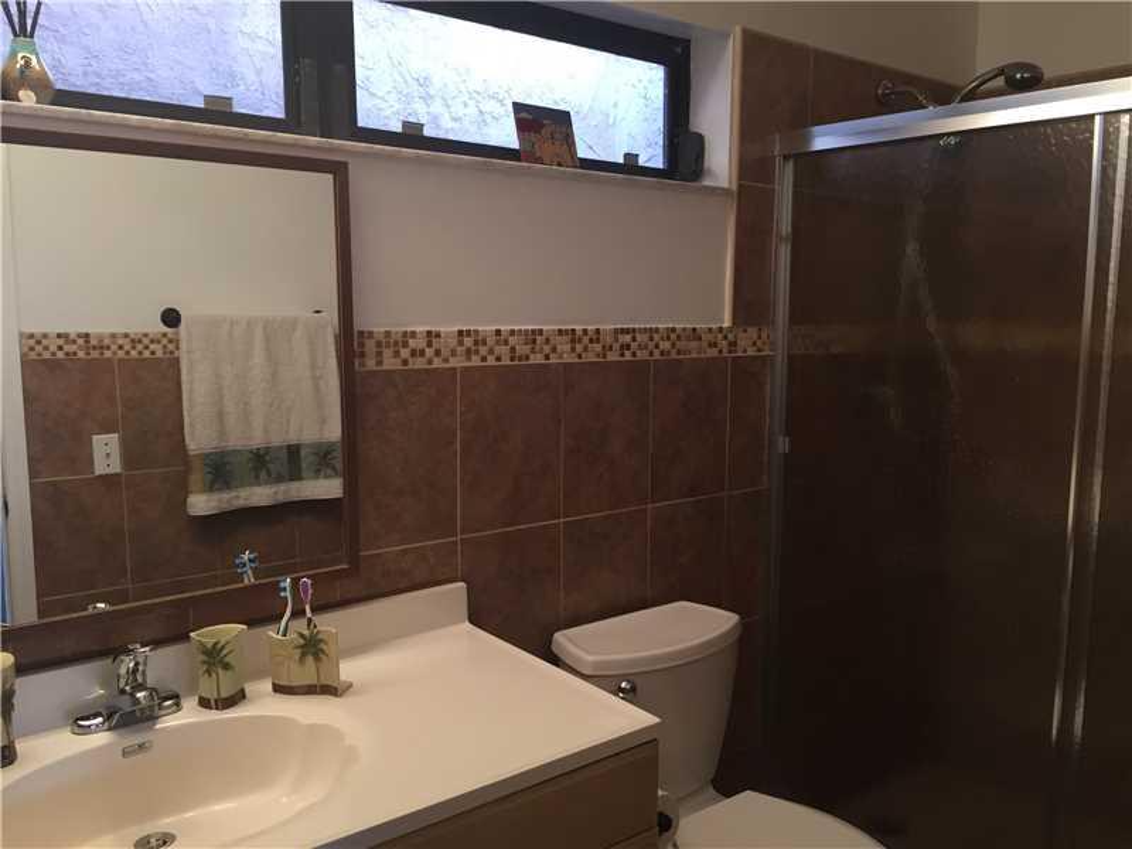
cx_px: 566
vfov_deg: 48.2
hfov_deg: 61.7
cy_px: 424
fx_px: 948
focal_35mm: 29
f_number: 2.2
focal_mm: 4.15
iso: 64
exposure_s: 1/30
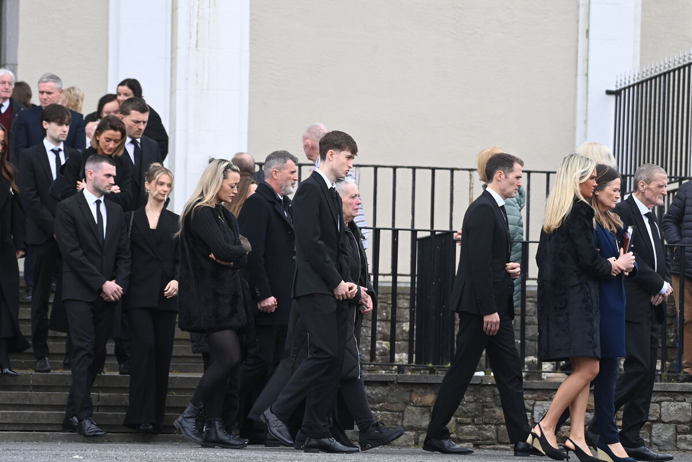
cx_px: 346
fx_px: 3844
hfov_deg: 10.3
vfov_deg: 6.9
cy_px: 231
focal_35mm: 200
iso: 800
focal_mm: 200
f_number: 5.6
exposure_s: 1/640
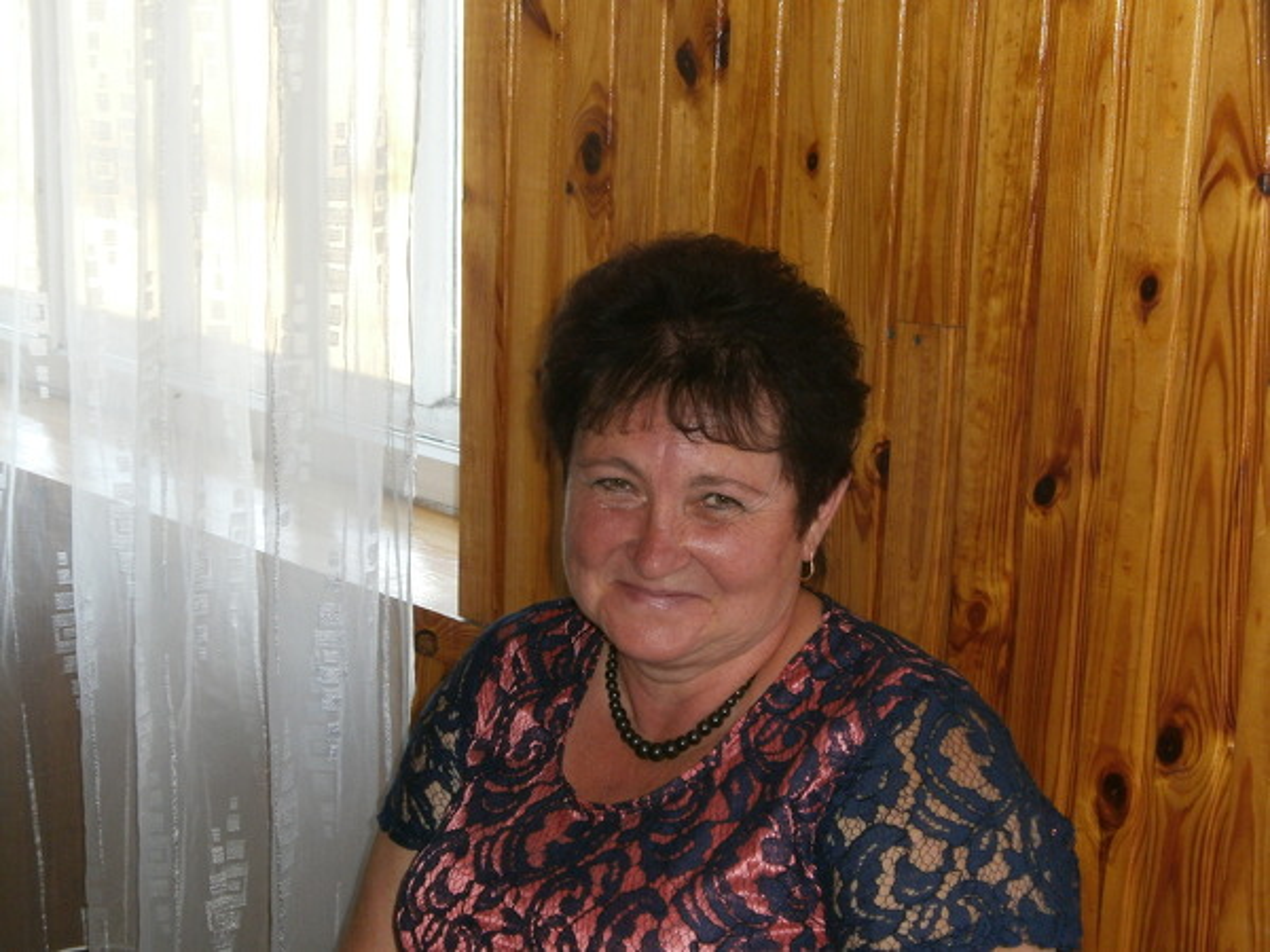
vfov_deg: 23.3
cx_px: 635
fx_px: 2311
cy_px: 476
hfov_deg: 30.7
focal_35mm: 63
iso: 160
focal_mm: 11.1
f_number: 4.6
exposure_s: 1/50
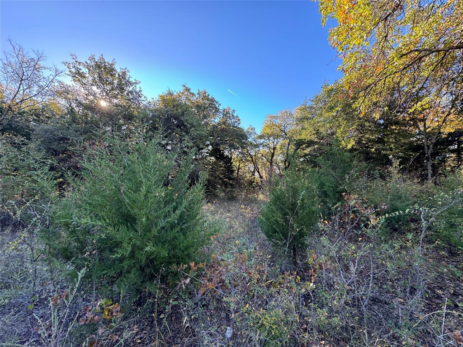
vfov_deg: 85.7
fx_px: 187
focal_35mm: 14
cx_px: 232
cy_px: 174
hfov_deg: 102.1
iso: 50
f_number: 2.2
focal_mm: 2.22
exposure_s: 1/99
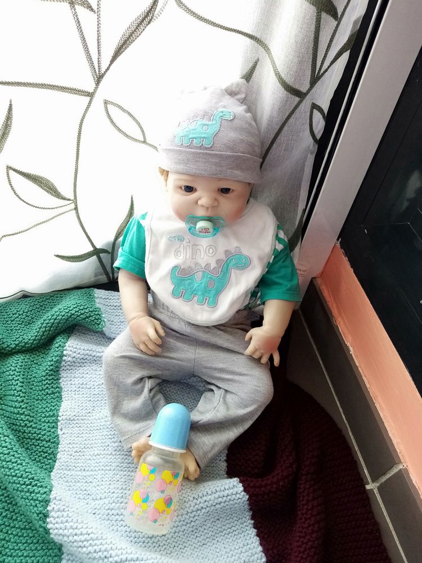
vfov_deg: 67.3
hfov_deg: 53.1
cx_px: 211
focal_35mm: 26
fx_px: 423
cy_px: 282
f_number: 1.8
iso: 155
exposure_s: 1/50
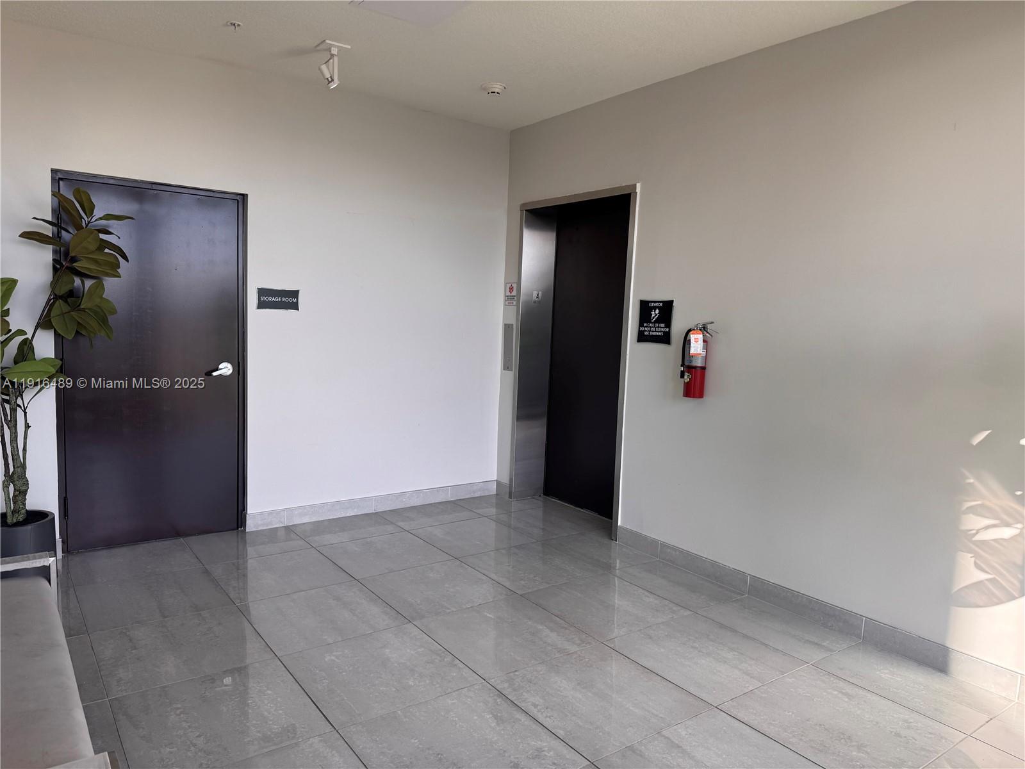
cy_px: 384
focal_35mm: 24
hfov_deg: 71.6
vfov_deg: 56.8
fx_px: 711
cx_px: 512
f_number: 1.78
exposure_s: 1/414
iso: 80
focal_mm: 6.76
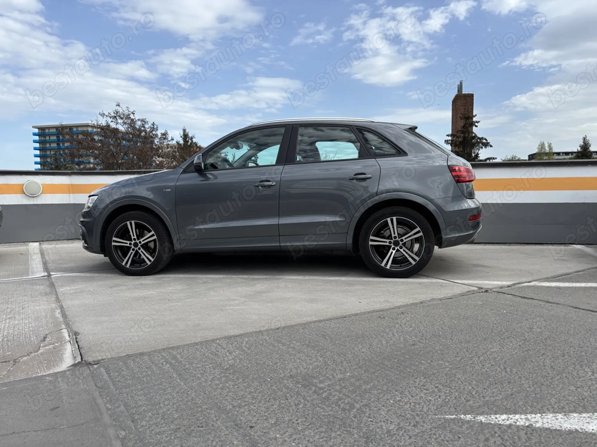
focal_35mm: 26
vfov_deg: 53.1
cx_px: 298
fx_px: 448
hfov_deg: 67.3
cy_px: 224
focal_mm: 5.96
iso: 50
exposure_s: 1/2513
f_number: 1.6
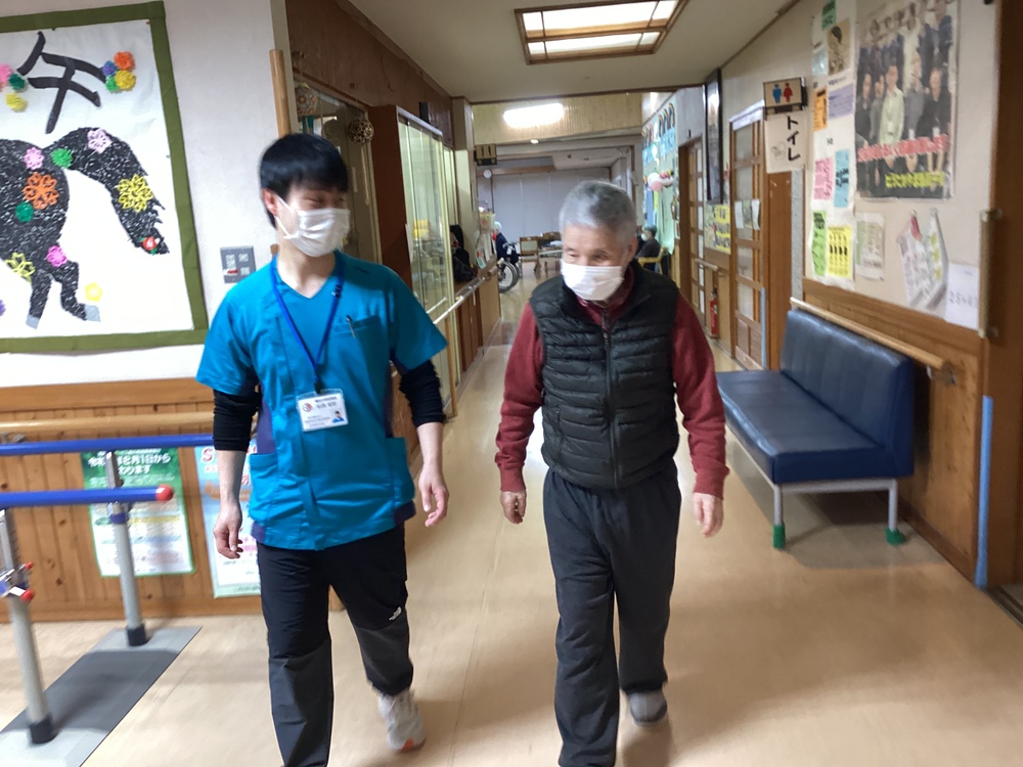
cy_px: 384
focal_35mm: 31
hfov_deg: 58.4
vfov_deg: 45.4
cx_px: 512
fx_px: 916
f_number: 2.4
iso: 320
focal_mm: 3.3
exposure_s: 1/30
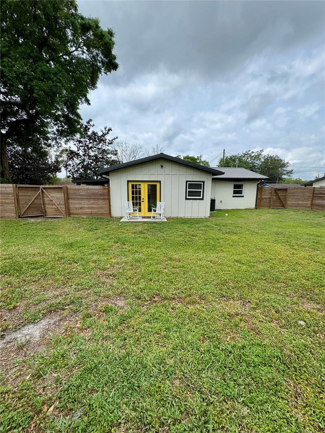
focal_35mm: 14
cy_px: 216
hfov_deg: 85.7
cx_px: 162
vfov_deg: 102.1
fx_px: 175
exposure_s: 1/1299
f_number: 2.2
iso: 50
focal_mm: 2.22
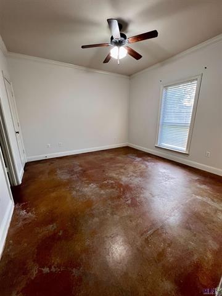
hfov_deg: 89.9
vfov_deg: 106.2
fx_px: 111
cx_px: 111
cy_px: 148
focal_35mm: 13
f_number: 1.8
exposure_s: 1/60
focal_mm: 1.57
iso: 200
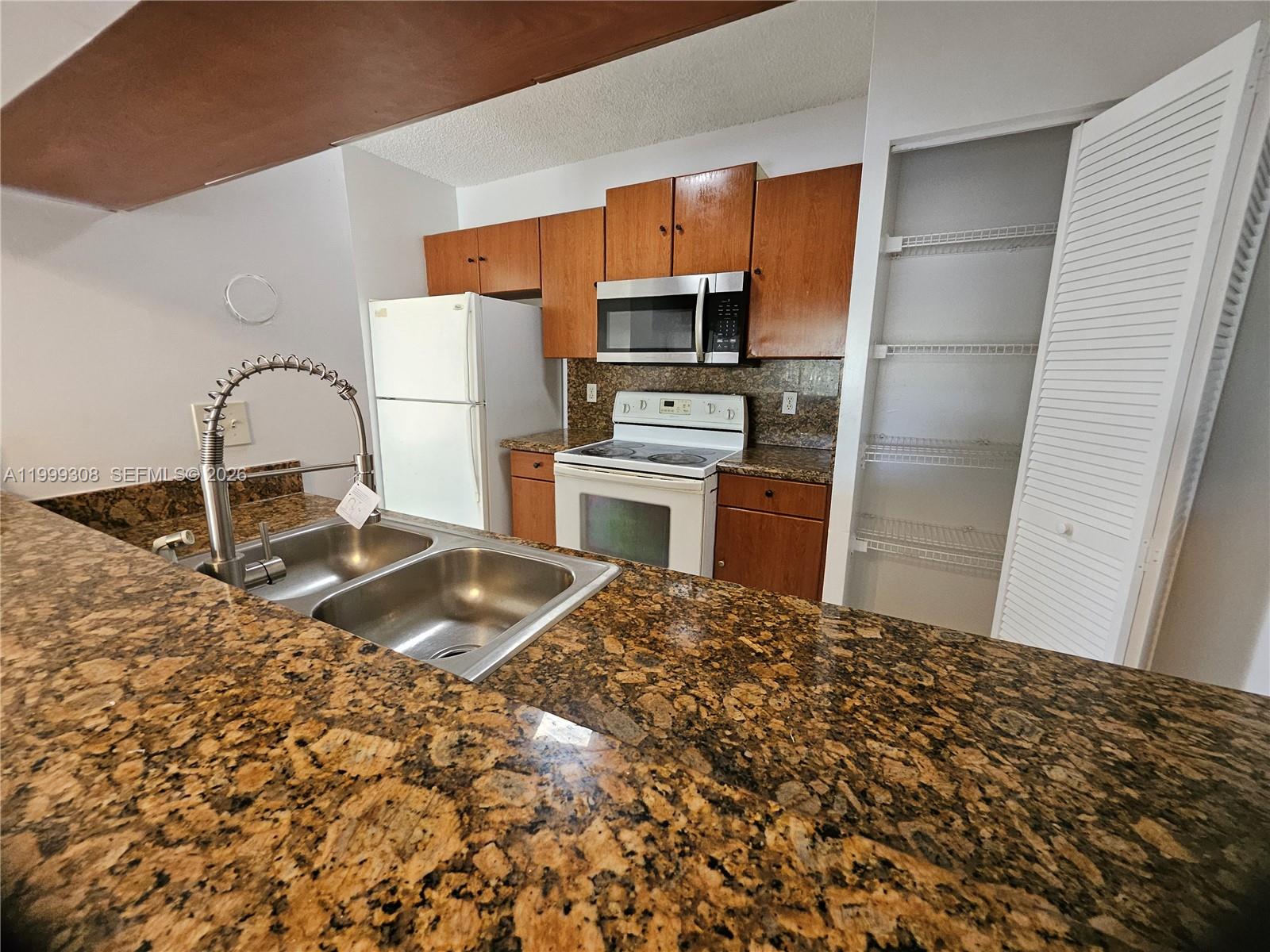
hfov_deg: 106.2
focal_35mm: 13
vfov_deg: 89.9
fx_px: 477
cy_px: 476
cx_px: 635
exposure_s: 1/60
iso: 200
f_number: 2.2
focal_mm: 1.74
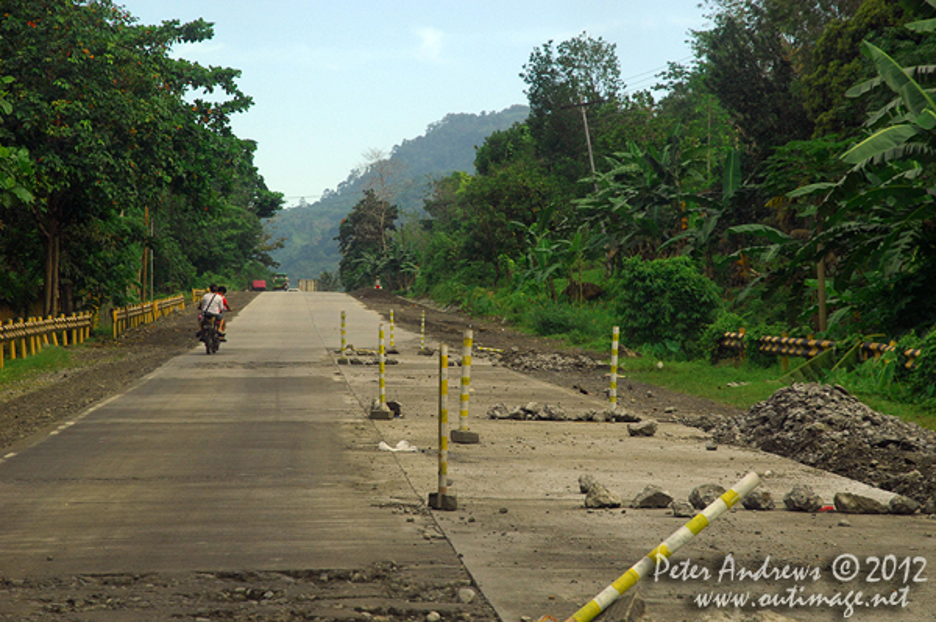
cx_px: 468
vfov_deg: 14.0
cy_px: 311
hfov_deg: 20.9
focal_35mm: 98
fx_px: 2533
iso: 400
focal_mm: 65
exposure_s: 1/500
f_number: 7.1
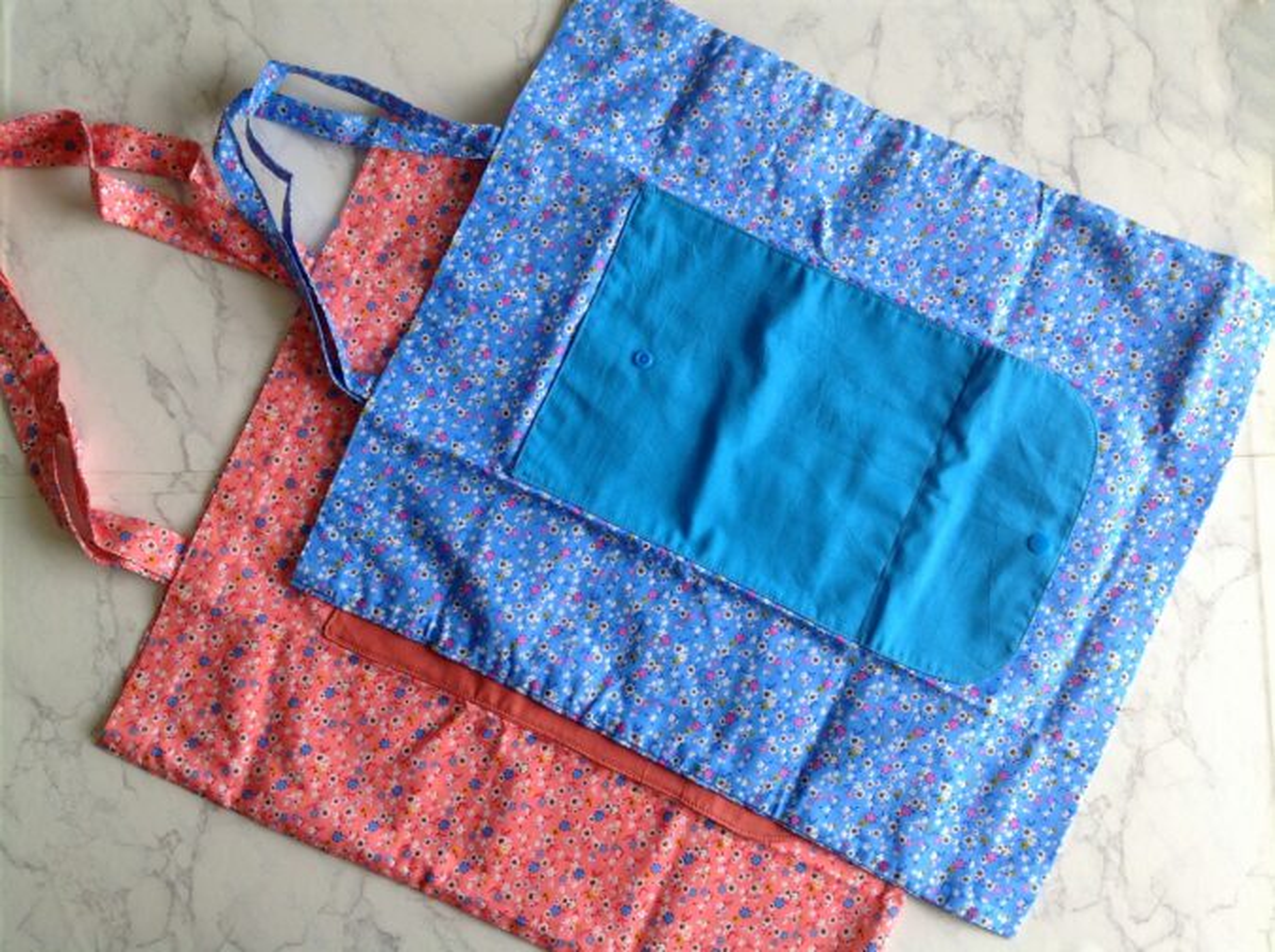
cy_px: 476
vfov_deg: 40.6
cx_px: 638
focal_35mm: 35
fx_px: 1287
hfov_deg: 52.7
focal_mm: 4.28
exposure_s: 1/142
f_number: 2.4
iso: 50
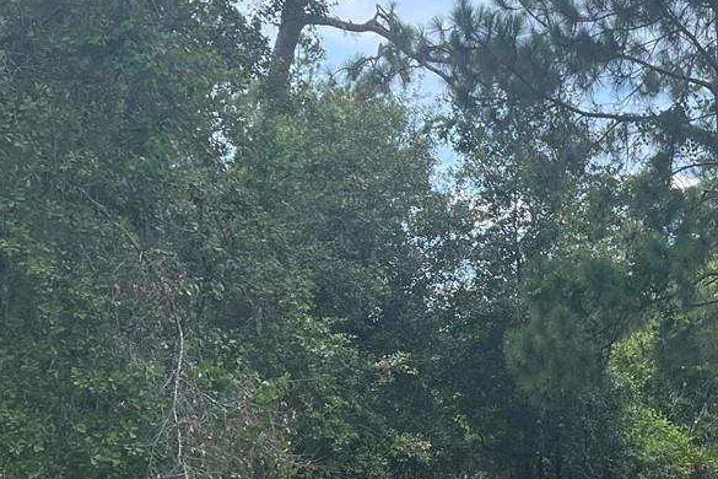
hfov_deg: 26.5
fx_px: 1476
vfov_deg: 18.4
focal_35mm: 74
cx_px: 630
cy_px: 329
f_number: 1.6
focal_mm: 5.1
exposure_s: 1/1575
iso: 50
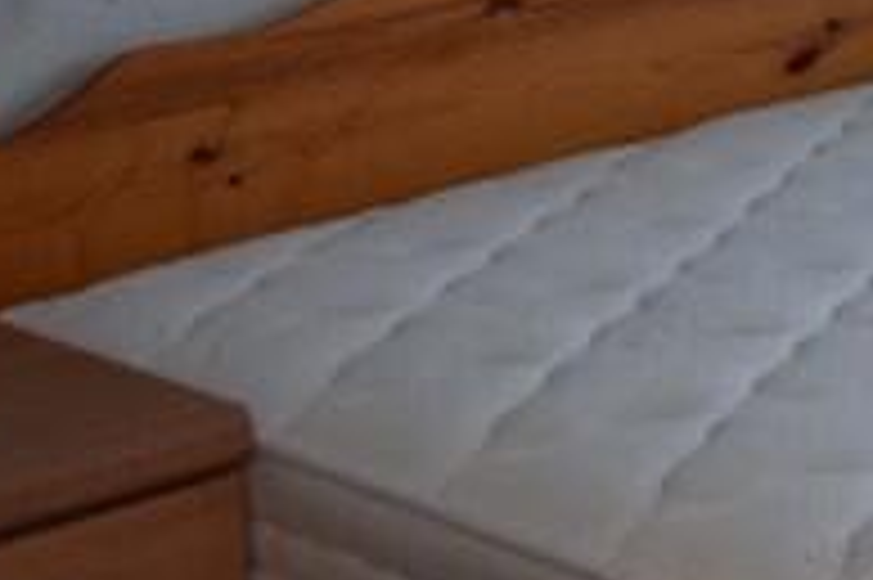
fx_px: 2689
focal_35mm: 111
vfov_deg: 11.7
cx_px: 2030
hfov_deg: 13.8
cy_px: -317
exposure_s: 1/100
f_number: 5
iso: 800
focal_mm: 14
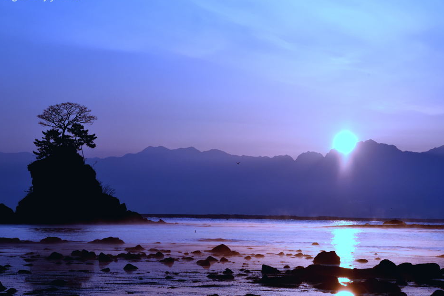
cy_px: 149
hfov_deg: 16.9
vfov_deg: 11.3
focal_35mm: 121
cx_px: 209
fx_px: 1492
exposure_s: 1/4000
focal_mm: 110
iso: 4000
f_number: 14
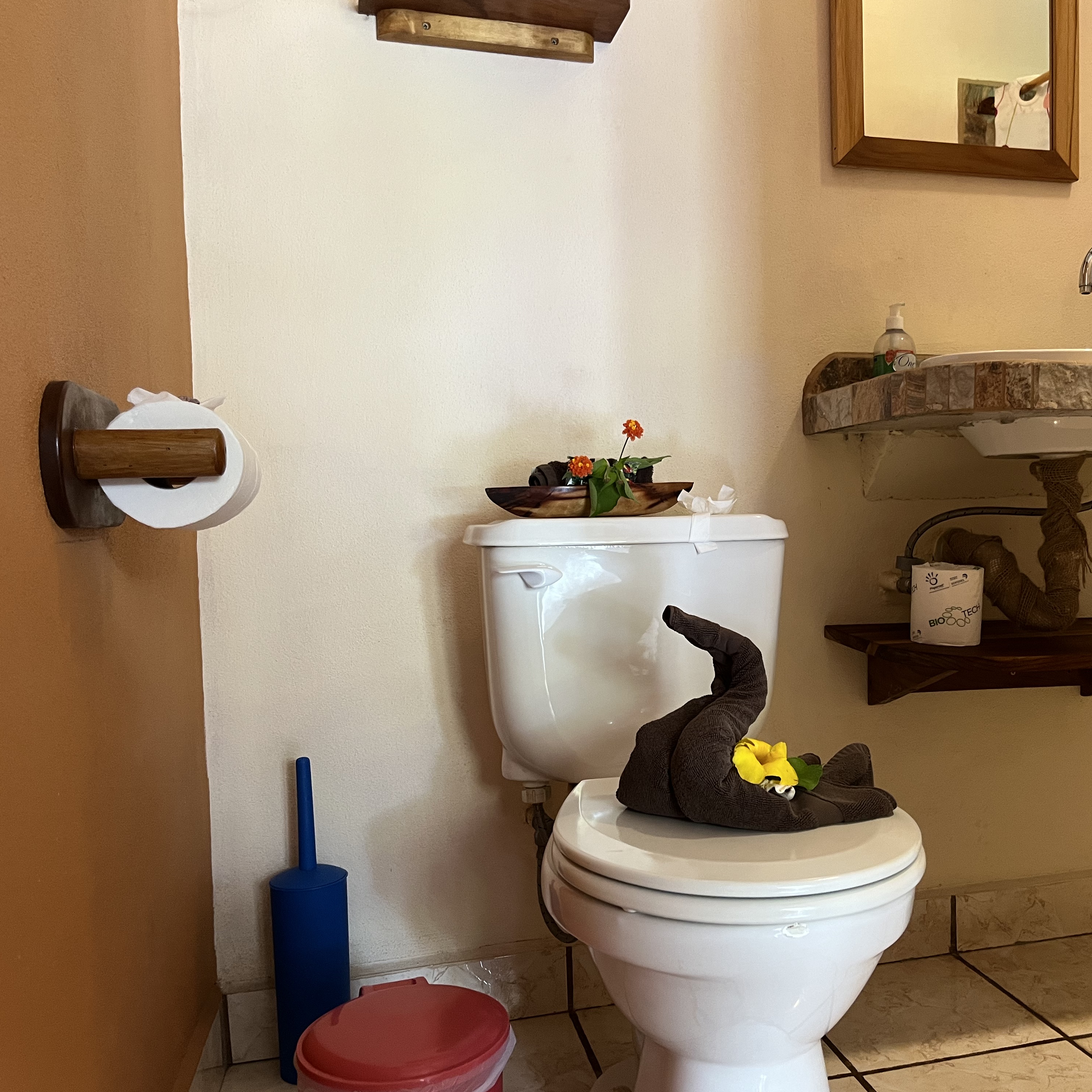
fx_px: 1106
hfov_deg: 52.0
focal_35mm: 31
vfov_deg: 52.5
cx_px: 680
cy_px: 548
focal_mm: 5.1
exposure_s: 1/60
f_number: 1.6
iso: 250
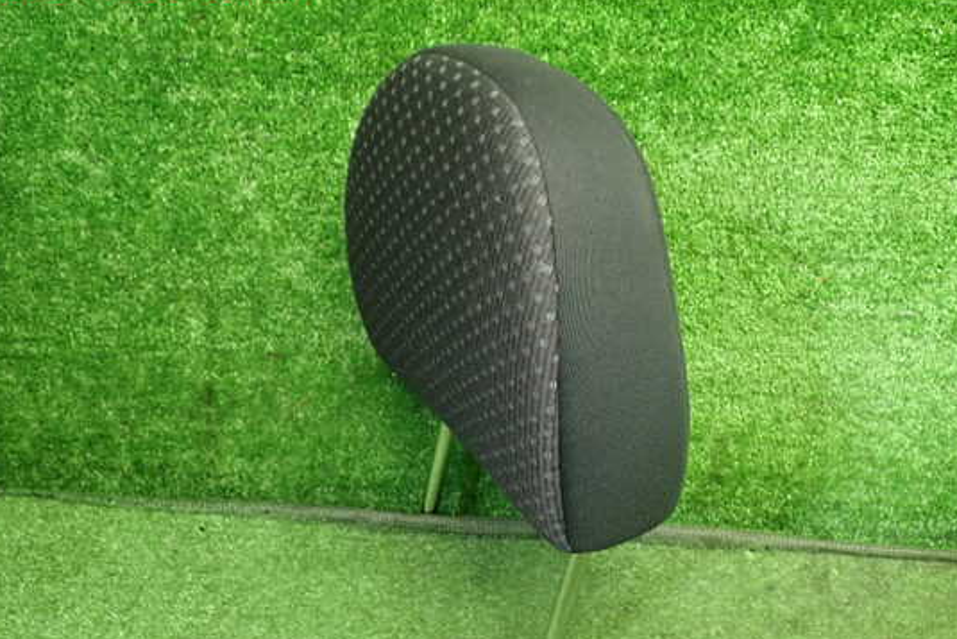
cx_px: 513
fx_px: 931
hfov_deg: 54.4
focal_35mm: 35
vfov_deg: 37.8
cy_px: 365
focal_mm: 5.4
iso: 250
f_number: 2.3
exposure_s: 1/30
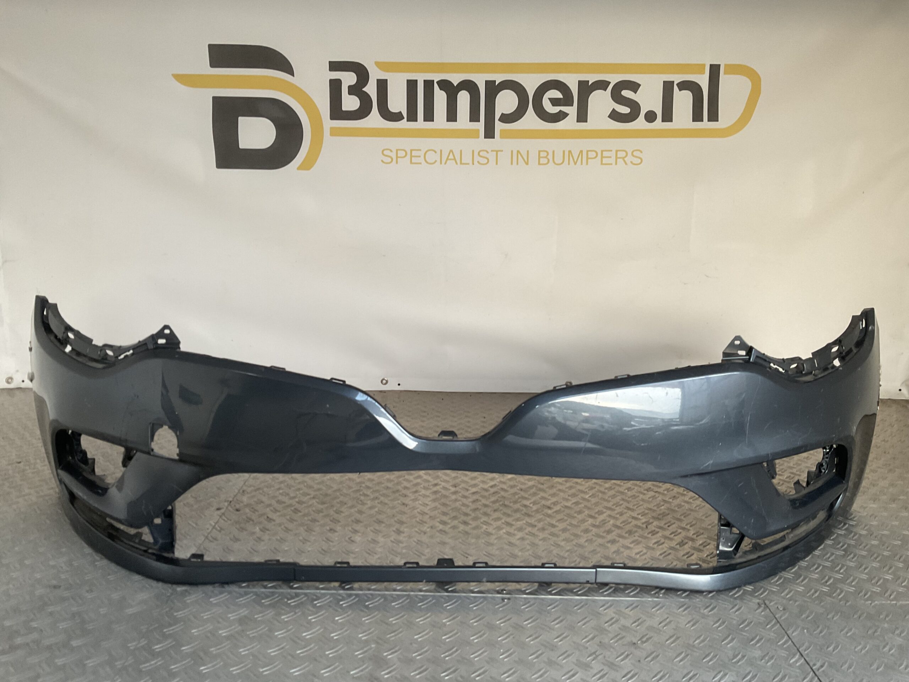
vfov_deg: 48.2
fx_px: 762
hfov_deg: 61.7
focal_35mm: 29
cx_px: 454
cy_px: 341
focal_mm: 3
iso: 80
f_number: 1.8
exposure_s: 1/50
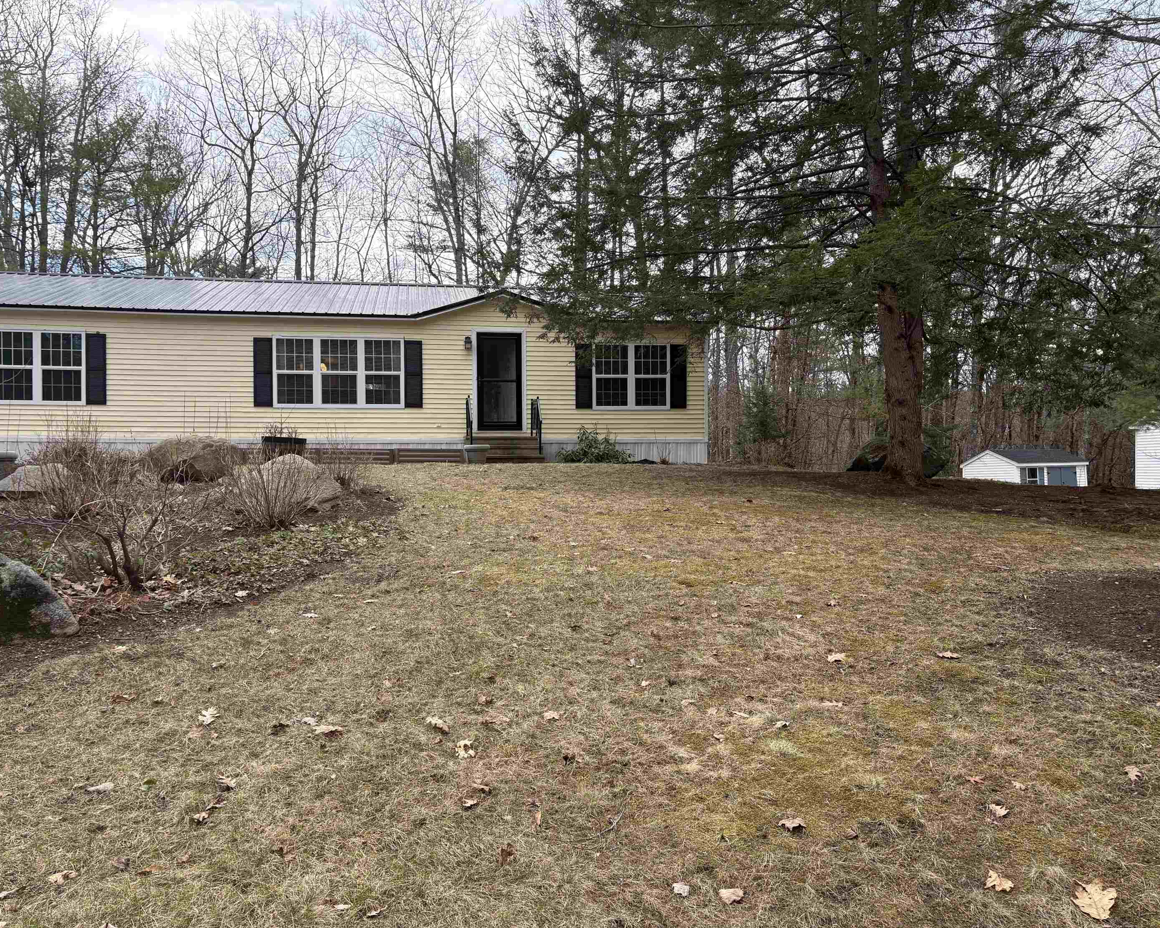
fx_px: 961
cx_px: 584
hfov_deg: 62.2
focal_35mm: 28
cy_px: 478
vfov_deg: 51.5
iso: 64
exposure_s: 1/438
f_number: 1.6
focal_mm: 5.96
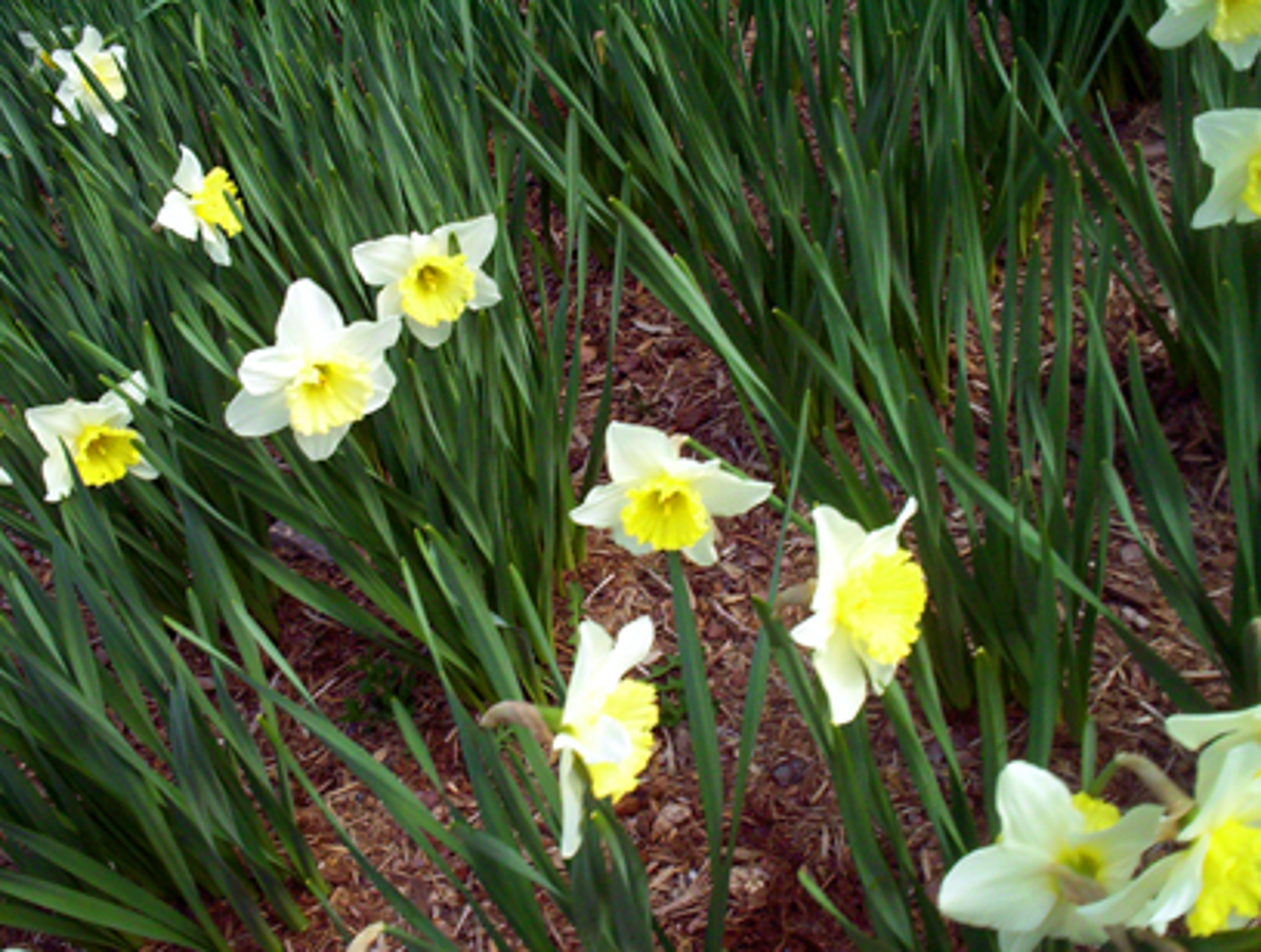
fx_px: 1388
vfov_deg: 37.9
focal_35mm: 38
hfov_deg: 48.9
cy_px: 476
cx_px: 630
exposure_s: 1/245
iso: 100
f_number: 4.5
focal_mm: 4.99
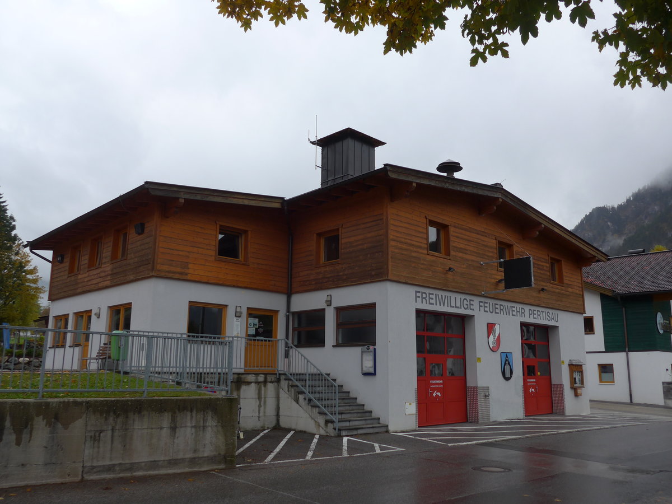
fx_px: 563
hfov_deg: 61.7
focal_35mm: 29
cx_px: 336
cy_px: 252
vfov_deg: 48.2
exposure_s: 1/200
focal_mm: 6
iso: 80
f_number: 2.8
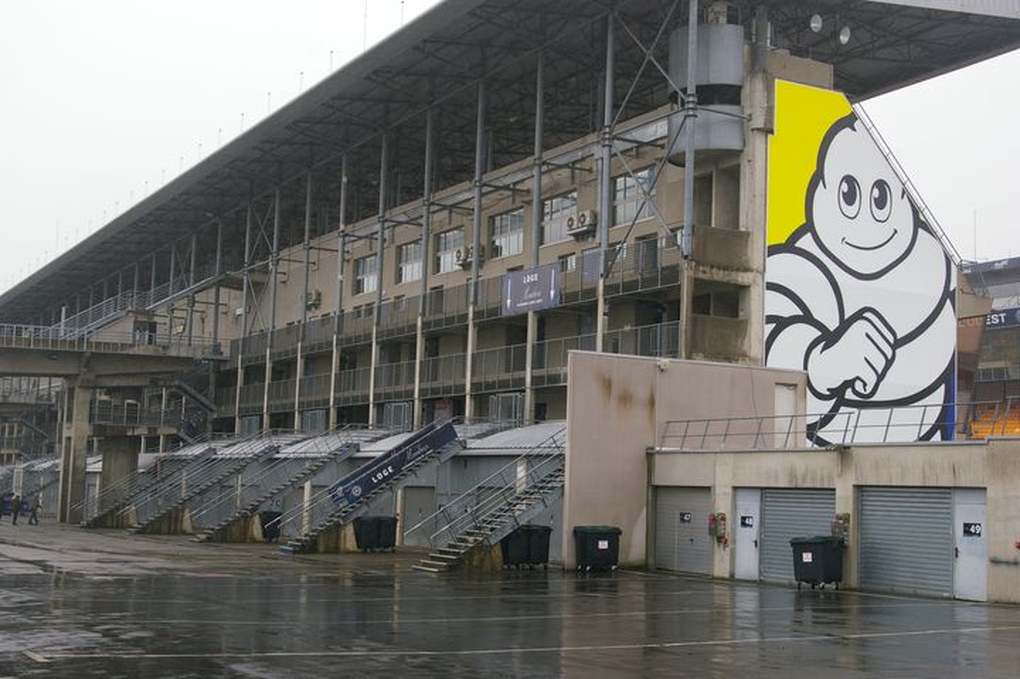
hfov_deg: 40.0
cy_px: 340
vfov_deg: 27.2
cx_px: 510
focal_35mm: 50
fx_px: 1401
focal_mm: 33
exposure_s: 1/125
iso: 200
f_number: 5.6
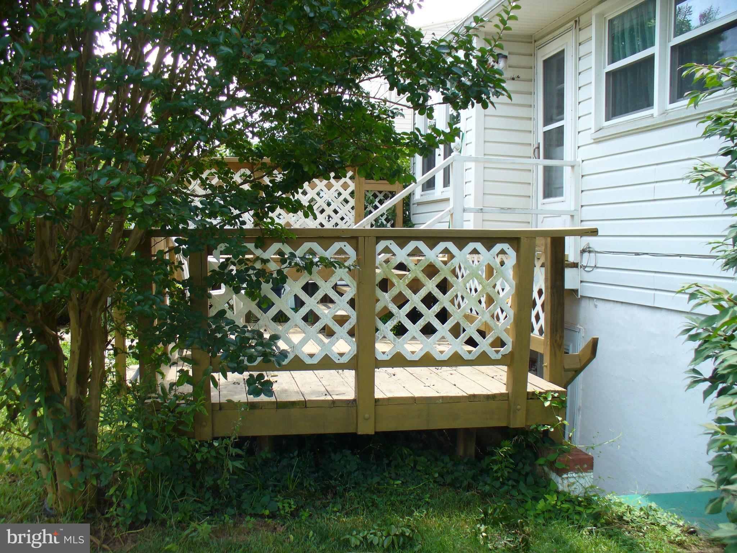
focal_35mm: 37
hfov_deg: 50.1
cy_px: 276
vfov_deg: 38.7
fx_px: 788
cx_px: 368
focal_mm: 6.1
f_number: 2.8
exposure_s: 1/160
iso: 80
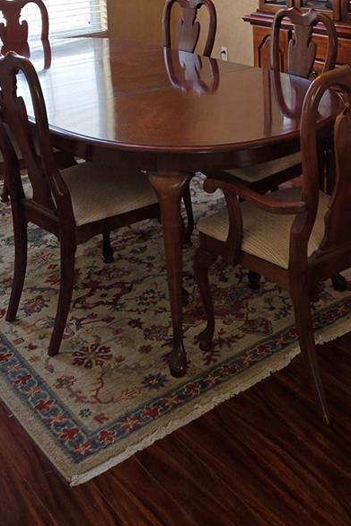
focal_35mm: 49
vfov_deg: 36.4
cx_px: 224
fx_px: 716
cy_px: 3
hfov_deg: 27.4
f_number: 1.8
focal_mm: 5.4
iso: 100
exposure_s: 1/60
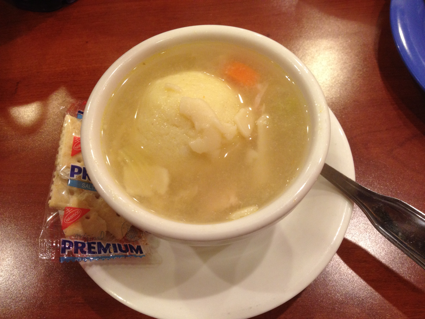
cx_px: 212
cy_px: 160
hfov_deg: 52.6
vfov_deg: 40.7
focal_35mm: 35
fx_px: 430
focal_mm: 4.28
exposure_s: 1/20
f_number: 2.4
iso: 160
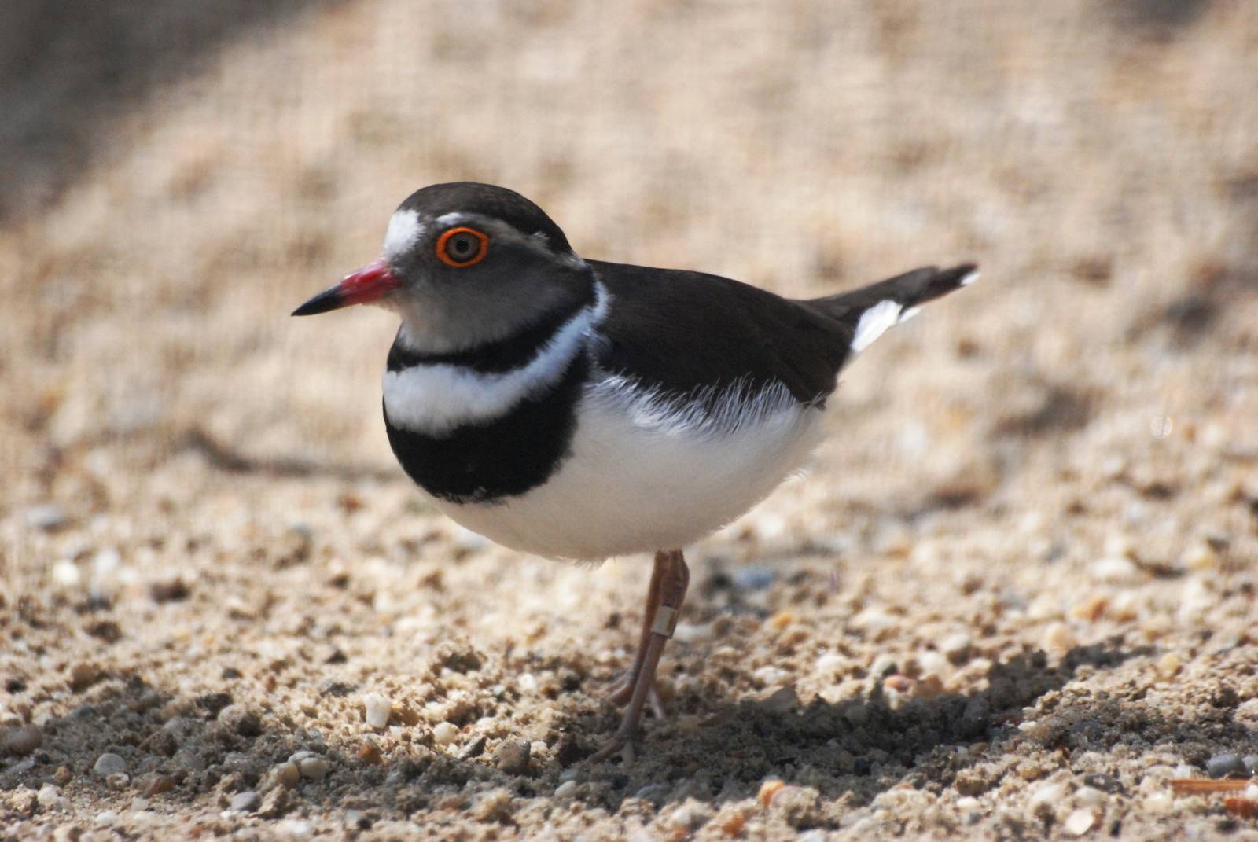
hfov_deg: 4.6
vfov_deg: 3.1
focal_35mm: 450
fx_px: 15743
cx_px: 629
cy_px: 421
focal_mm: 300
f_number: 5.6
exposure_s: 1/2000
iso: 1600
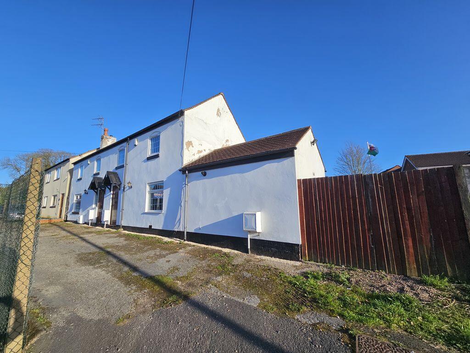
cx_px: 235
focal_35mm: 13
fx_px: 177
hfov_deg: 106.2
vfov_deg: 89.9
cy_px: 176
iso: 50
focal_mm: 2.2
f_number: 2.2
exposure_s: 1/2043
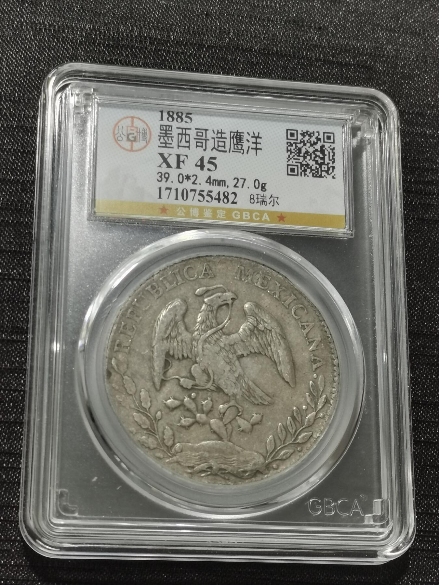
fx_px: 1234
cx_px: 220
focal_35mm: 73
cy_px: 292
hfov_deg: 20.2
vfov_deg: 26.7
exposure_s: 1/100
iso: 64
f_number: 1.8
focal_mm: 5.58
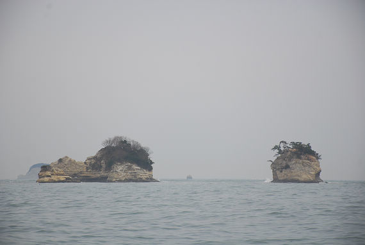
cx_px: 182
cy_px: 122
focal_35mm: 150
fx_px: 1523
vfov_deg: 9.2
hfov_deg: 13.7
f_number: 7.1
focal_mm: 100
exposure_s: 1/800
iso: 200
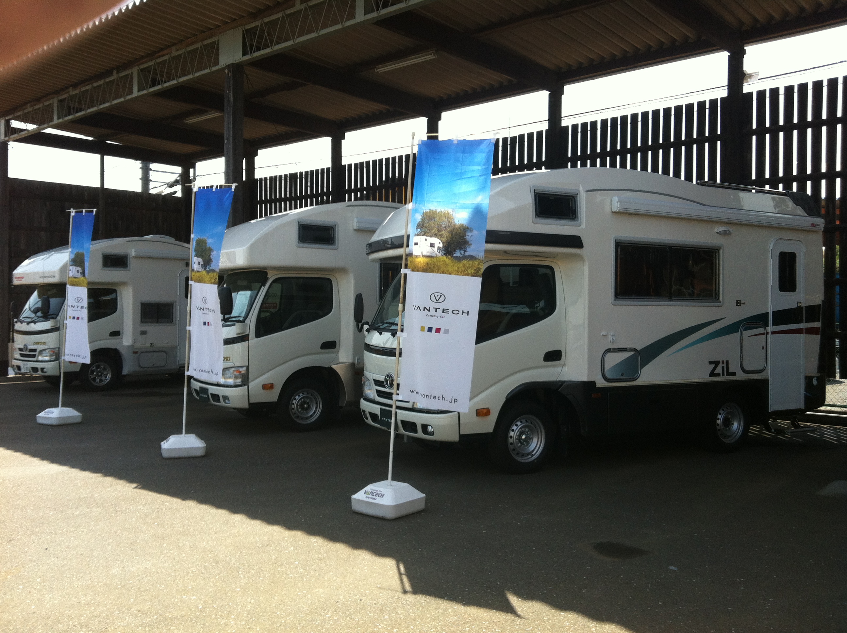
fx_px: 855
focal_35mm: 35
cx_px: 424
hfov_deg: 52.7
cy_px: 316
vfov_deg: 40.6
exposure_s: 1/529
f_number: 2.8
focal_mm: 3.85
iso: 80
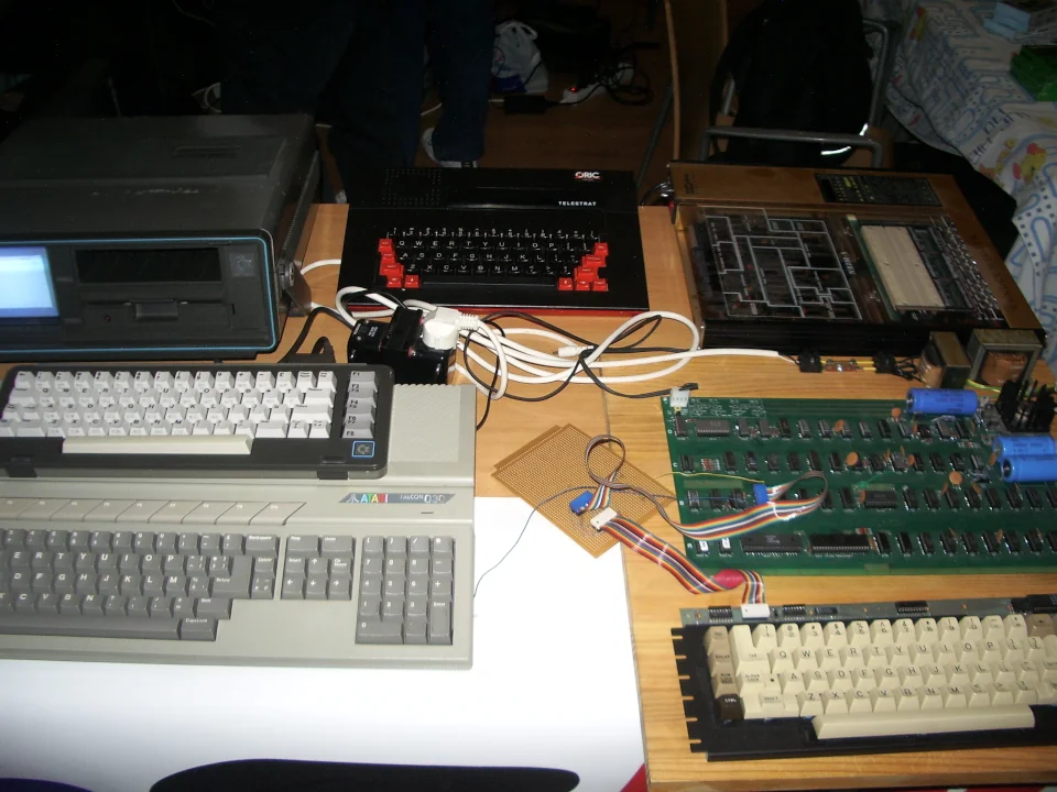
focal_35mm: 35
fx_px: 1069
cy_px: 396
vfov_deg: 40.7
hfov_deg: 52.6
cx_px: 528
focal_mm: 5.8
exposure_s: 1/40
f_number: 2.6
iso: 100
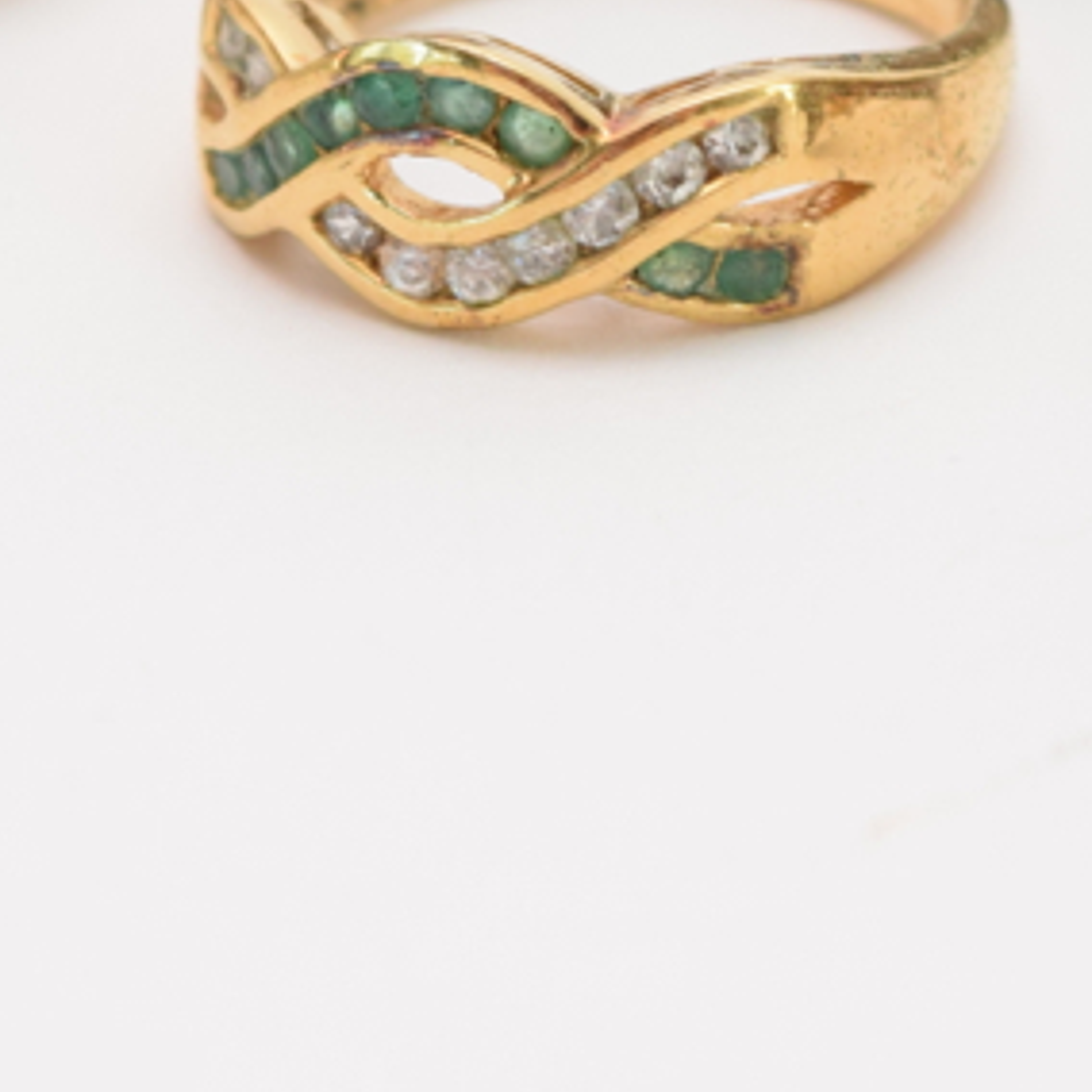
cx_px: 358
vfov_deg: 7.1
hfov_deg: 7.1
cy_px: 129
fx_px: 8797
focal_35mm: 246
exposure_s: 1/60
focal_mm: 55
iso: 720
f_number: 8
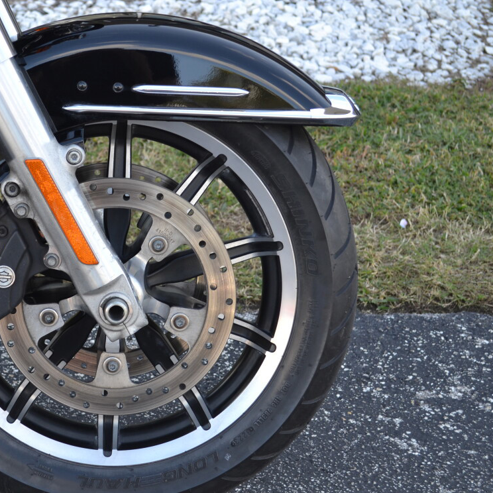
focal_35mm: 74
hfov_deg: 23.1
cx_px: 129
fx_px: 1192
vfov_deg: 23.4
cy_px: 249
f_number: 5.6
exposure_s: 1/125
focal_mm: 36
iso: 200
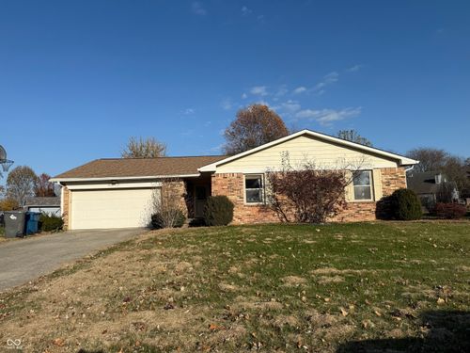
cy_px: 176
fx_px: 326
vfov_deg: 56.8
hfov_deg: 71.6
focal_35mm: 24
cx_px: 235
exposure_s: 1/6711
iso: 80
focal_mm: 6.76
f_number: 1.78
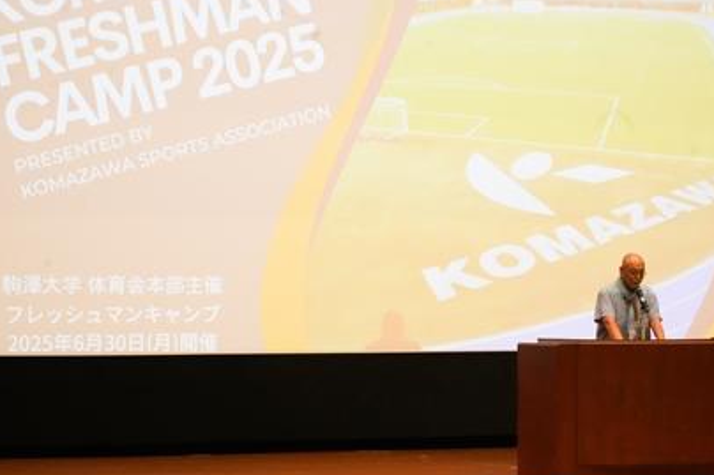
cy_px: 222
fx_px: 2577
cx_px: 398
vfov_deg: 10.5
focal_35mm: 130
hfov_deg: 15.8
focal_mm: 70
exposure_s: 1/30
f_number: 16
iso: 6400
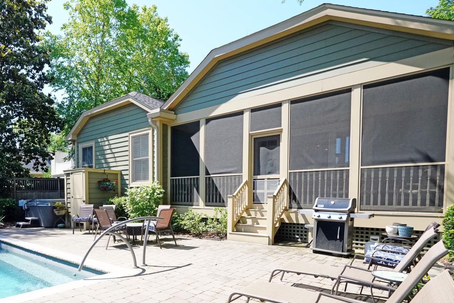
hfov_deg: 74.3
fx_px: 290
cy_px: 211
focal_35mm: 23
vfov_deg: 53.6
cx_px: 161
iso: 8000
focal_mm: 16
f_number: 9
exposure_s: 1/2500
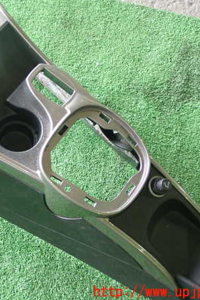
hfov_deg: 25.1
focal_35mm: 53
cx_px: 44
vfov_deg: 37.5
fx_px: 442
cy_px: 150
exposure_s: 1/40
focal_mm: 6.83
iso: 500
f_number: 2.7
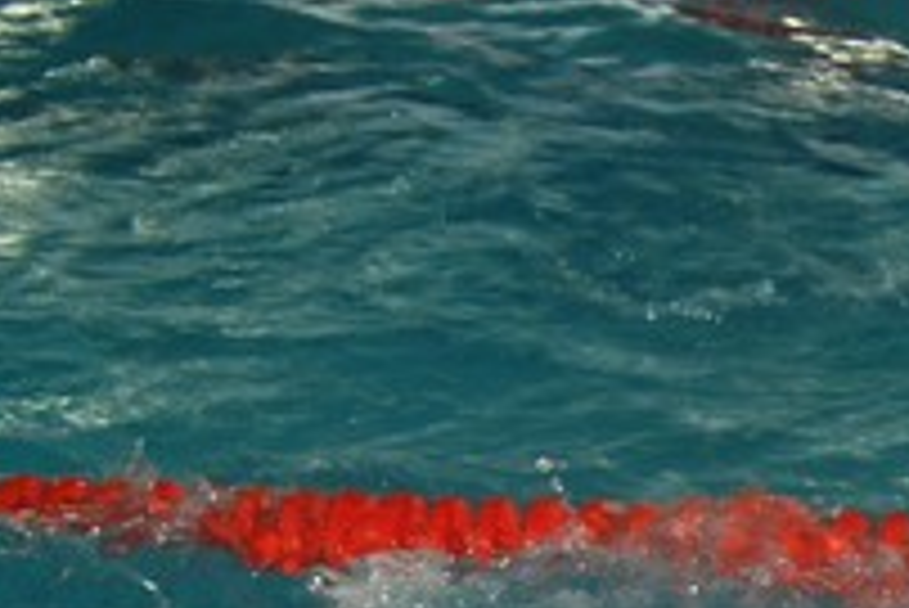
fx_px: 3007
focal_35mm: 119
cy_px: 795
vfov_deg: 11.2
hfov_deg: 16.7
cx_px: 1004
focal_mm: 20
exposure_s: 1/60
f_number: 3.8
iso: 200
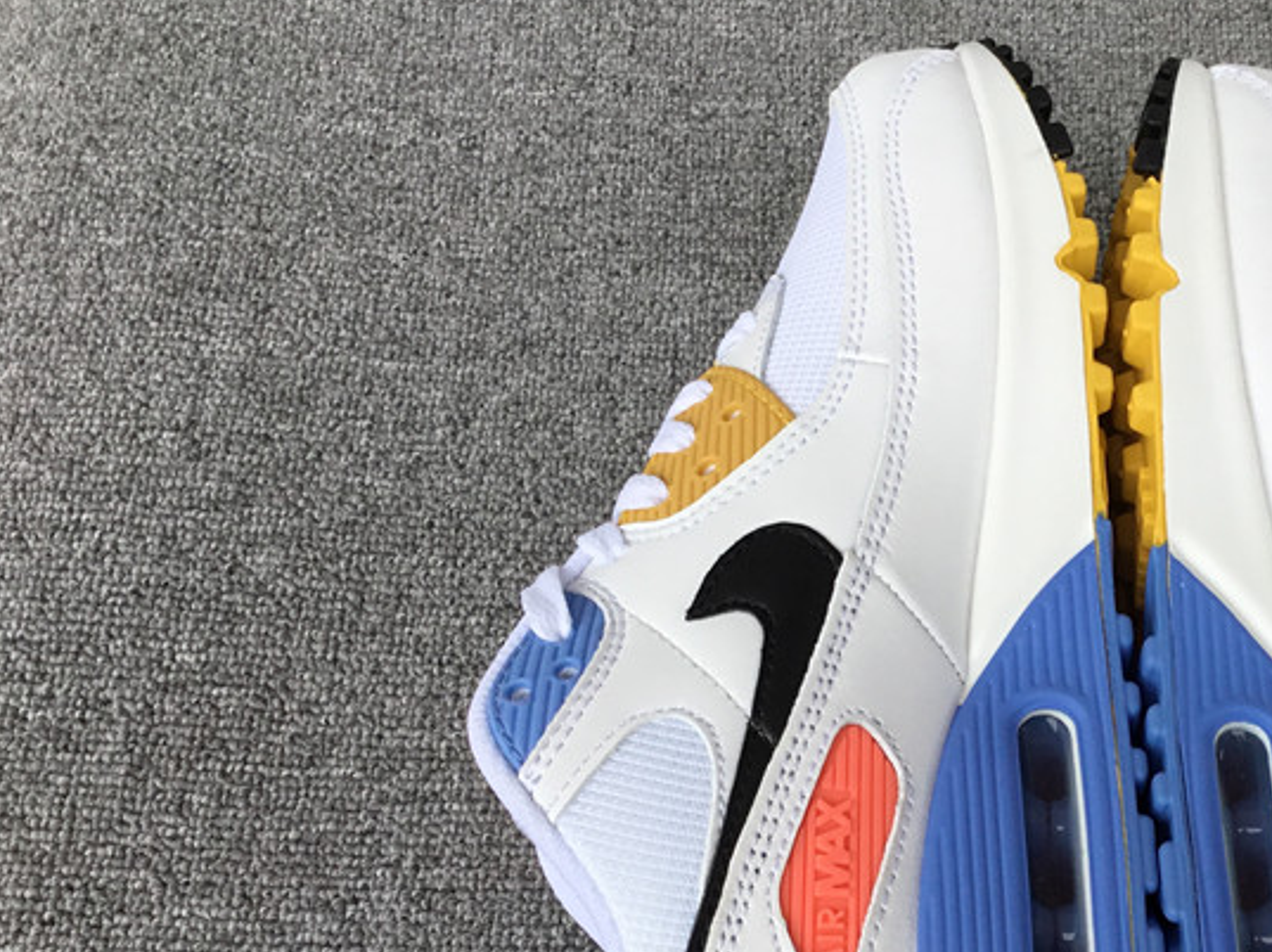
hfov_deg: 35.6
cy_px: 633
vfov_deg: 27.8
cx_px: 1021
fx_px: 1910
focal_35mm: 52
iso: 40
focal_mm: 3.3
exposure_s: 1/100
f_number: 2.4
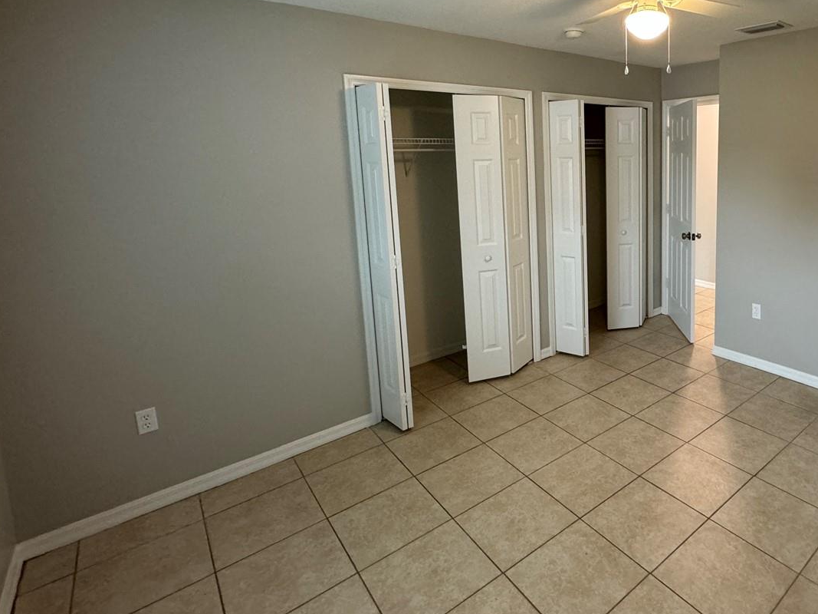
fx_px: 496
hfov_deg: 74.5
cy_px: 220
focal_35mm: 21
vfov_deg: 62.3
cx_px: 593
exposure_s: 1/60
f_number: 2.2
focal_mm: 2.22
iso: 320
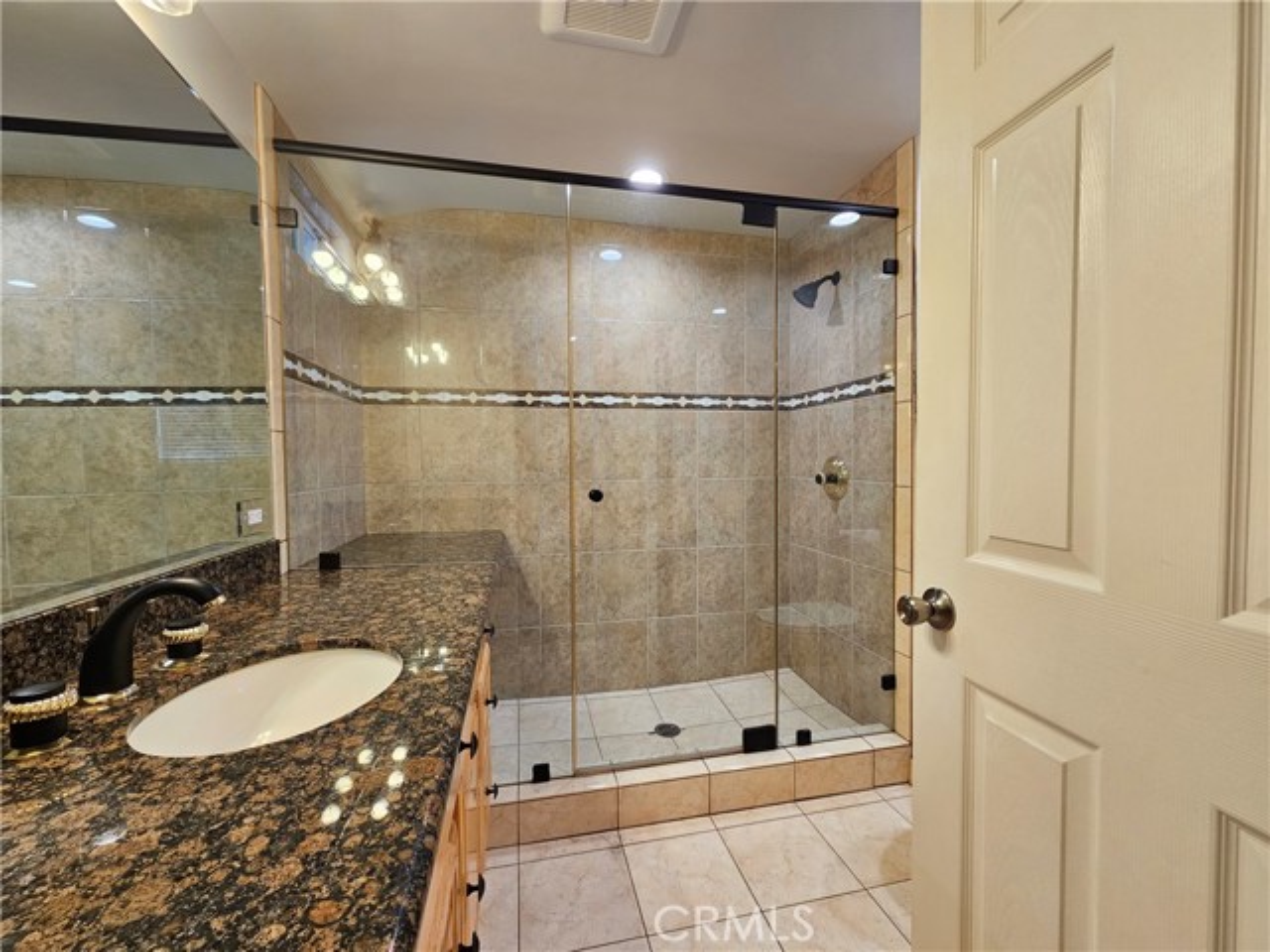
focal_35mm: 13
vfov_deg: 89.9
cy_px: 476
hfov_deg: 106.2
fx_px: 477
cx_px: 635
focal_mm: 2.2
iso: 100
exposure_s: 1/60
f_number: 2.2
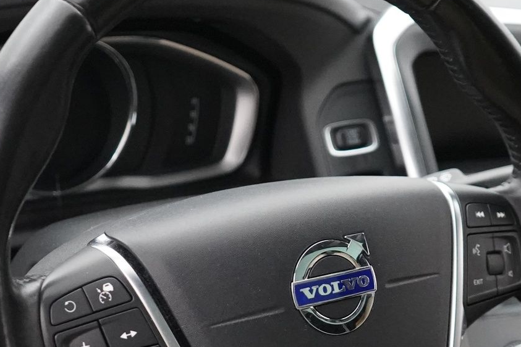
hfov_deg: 23.5
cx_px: 358
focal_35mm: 86
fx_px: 1245
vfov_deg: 15.8
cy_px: 288
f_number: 3.5
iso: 10000
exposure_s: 1/160
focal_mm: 29
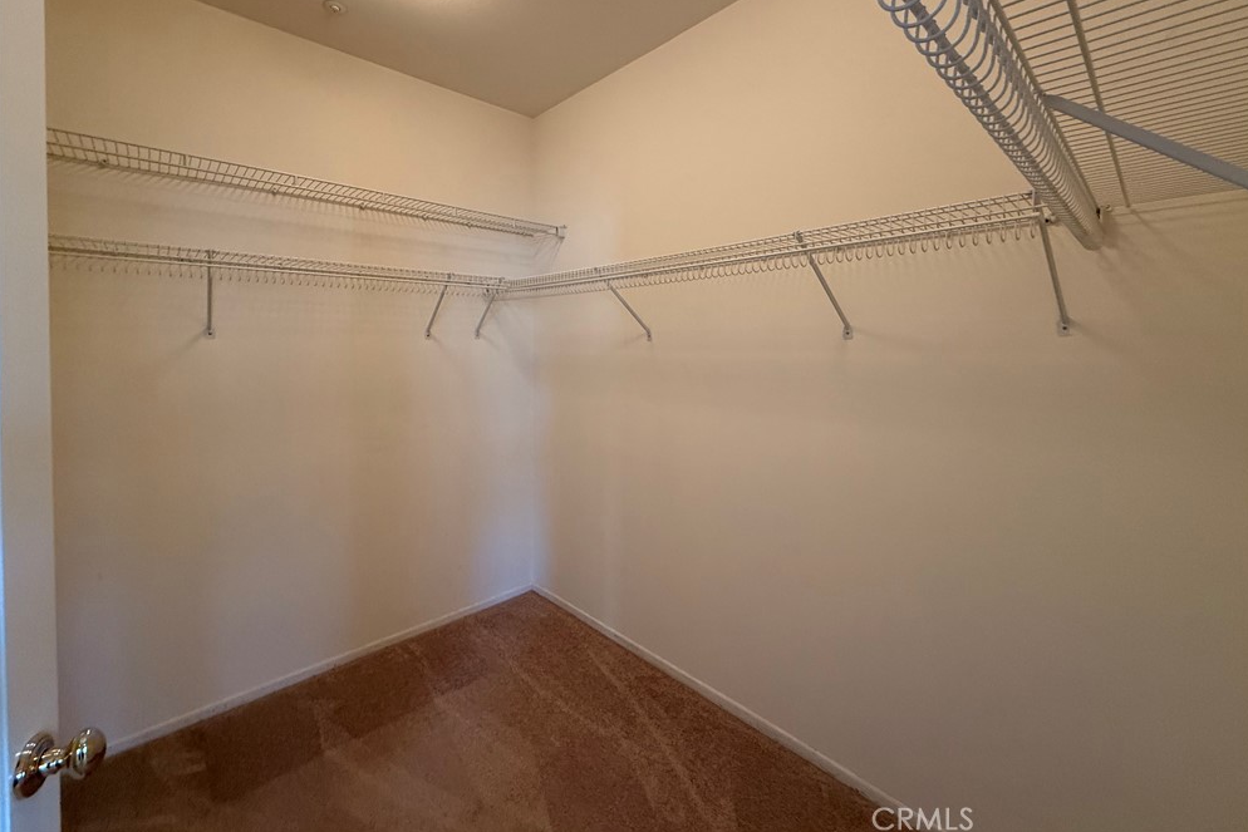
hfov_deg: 100.4
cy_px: 355
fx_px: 520
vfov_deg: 76.9
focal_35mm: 15
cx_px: 640
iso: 400
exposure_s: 1/120
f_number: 2.2
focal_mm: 2.22
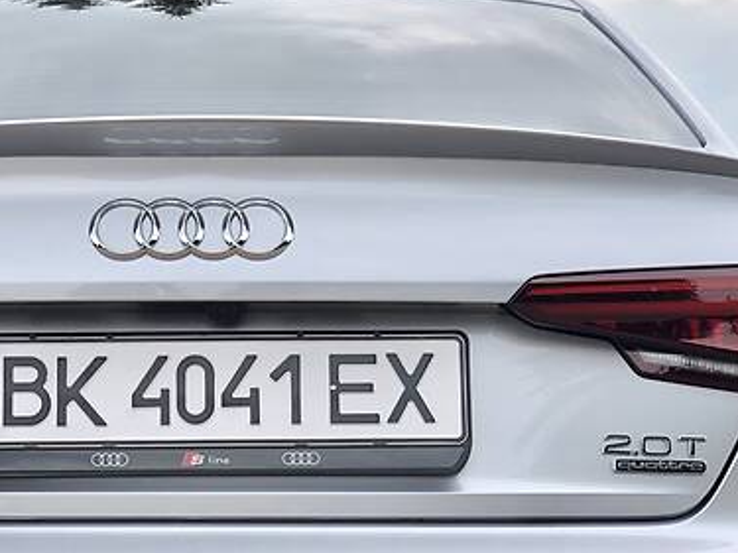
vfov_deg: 13.3
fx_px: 2366
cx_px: 187
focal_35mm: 111
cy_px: 455
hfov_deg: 17.6
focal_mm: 6
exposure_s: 1/218
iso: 16
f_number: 2.4
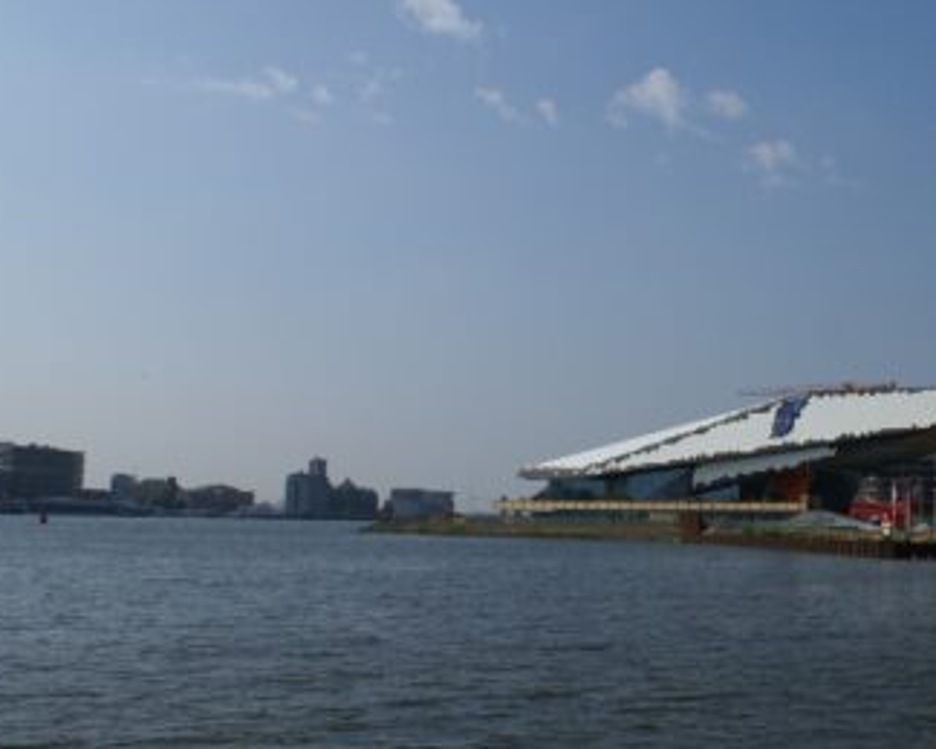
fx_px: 1302
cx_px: 685
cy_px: 341
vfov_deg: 32.1
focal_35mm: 47
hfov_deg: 38.7
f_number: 10
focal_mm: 18
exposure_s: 1/400
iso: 100
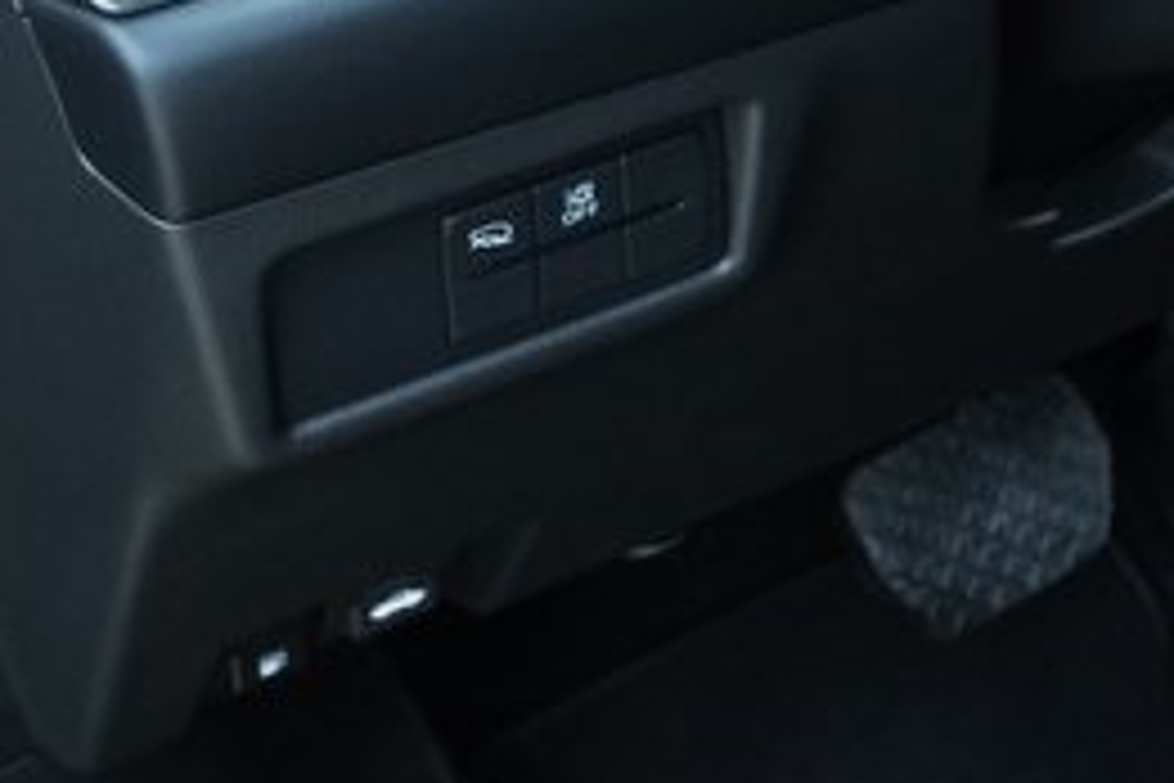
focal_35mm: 106
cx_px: 1835
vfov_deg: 12.4
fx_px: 3457
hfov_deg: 17.1
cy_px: -349
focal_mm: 18
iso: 2500
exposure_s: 1/160
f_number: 5
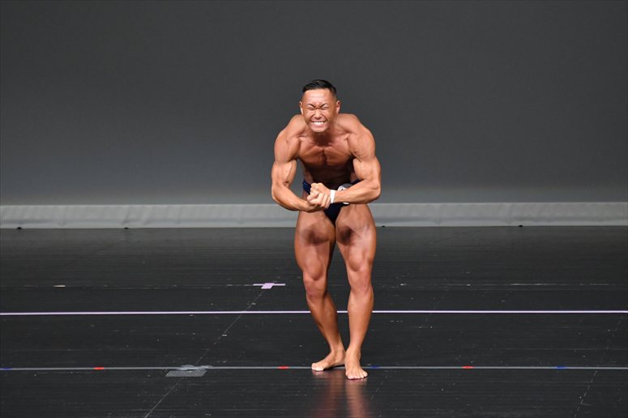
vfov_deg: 4.0
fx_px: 6015
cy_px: 209
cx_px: 314
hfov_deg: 6.0
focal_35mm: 345
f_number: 5.6
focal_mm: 230
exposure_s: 1/400
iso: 4000
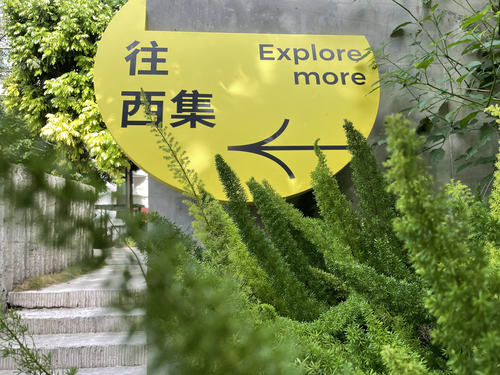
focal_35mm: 26
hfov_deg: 67.3
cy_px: 188
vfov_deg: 53.1
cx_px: 250
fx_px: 376
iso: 32
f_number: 1.6
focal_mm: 4.2
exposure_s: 1/394
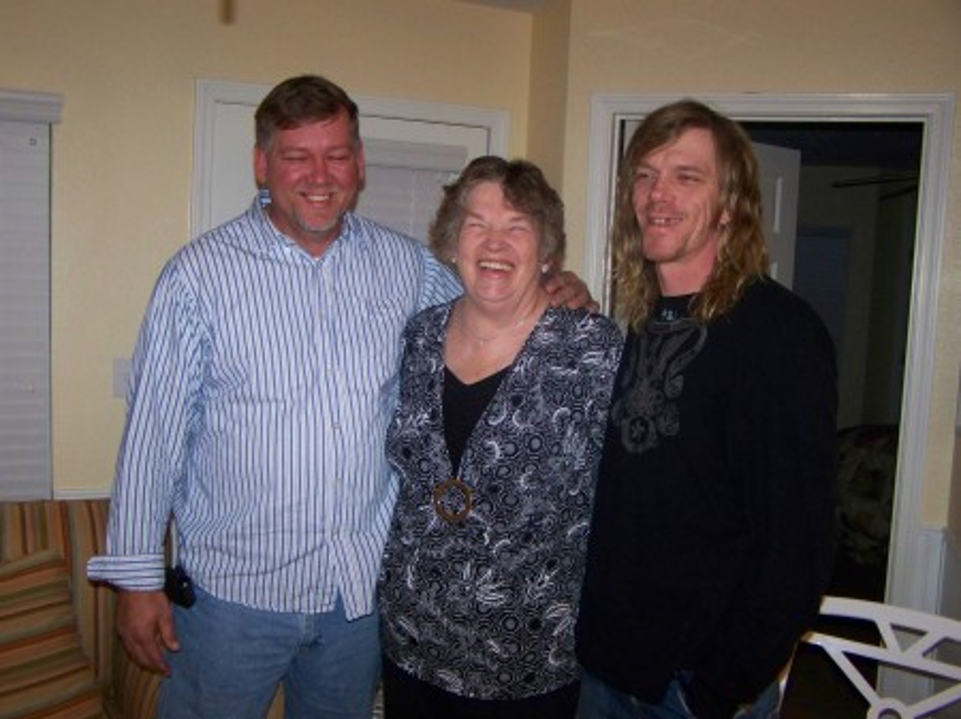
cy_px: 360
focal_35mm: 38
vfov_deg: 37.7
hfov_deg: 49.0
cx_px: 480
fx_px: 1054
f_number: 2.8
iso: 200
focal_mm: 6.3
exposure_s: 1/30
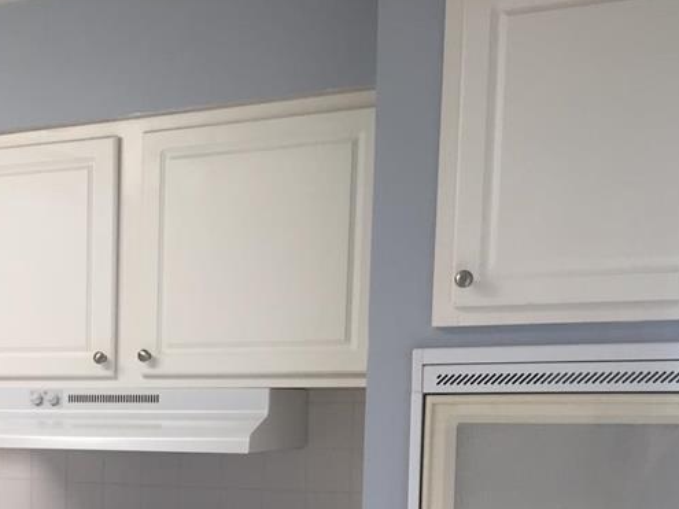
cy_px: 513
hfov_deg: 30.3
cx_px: 30
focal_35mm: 60
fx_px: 1177
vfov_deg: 23.4
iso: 64
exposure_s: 1/30
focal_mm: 4.15
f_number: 2.2
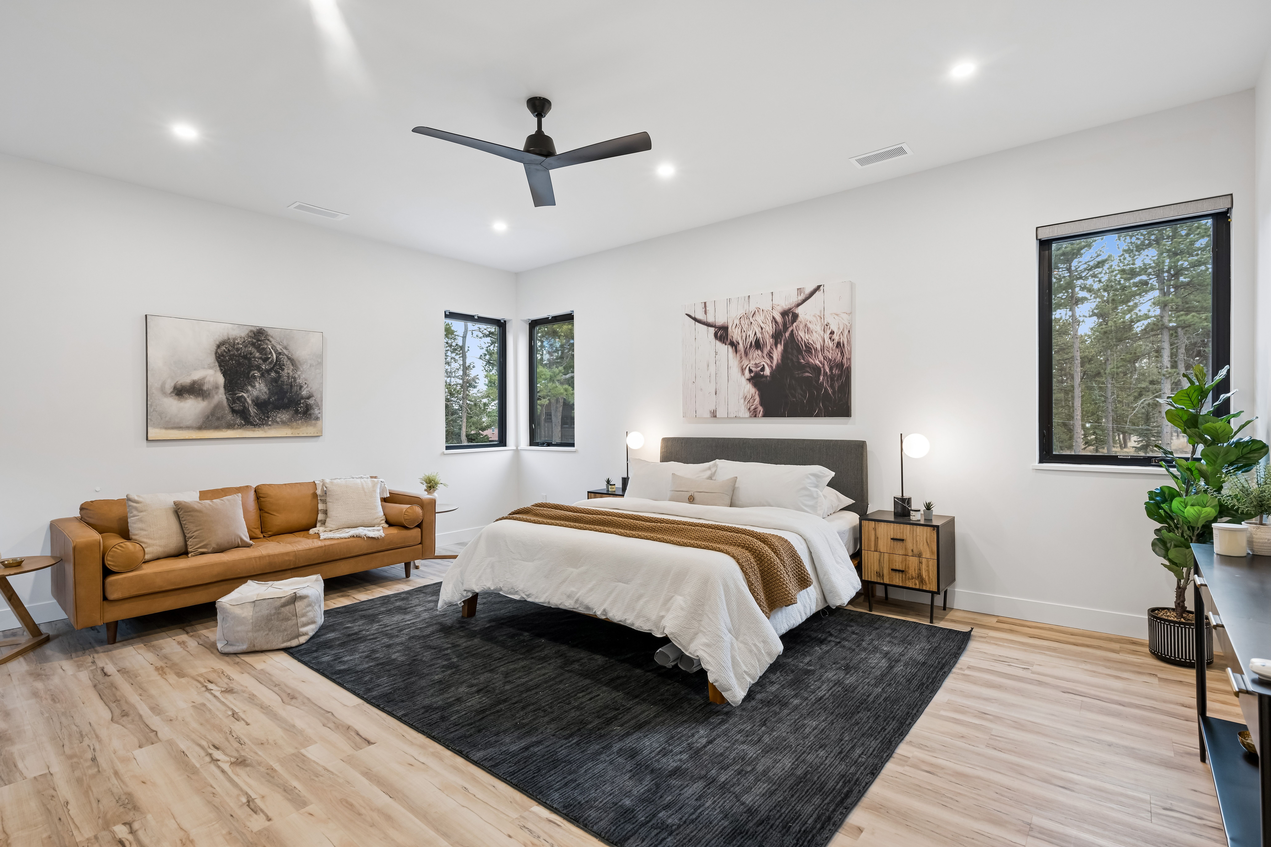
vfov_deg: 70.4
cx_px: 636
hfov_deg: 93.3
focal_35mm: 17
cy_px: 424
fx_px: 600
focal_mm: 17
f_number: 9
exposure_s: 1/8
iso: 400
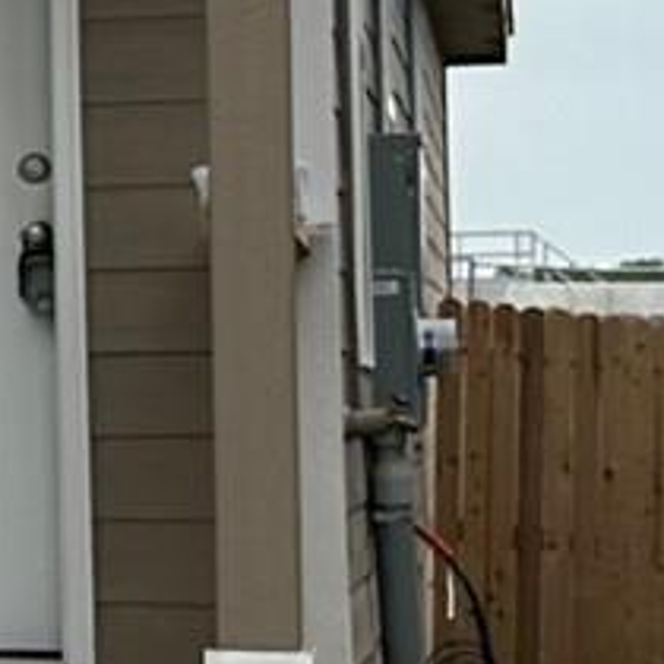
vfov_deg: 8.5
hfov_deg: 6.7
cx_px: -1935
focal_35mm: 207
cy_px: 272
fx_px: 4492
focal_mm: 6.86
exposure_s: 1/5848
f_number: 1.78
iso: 80
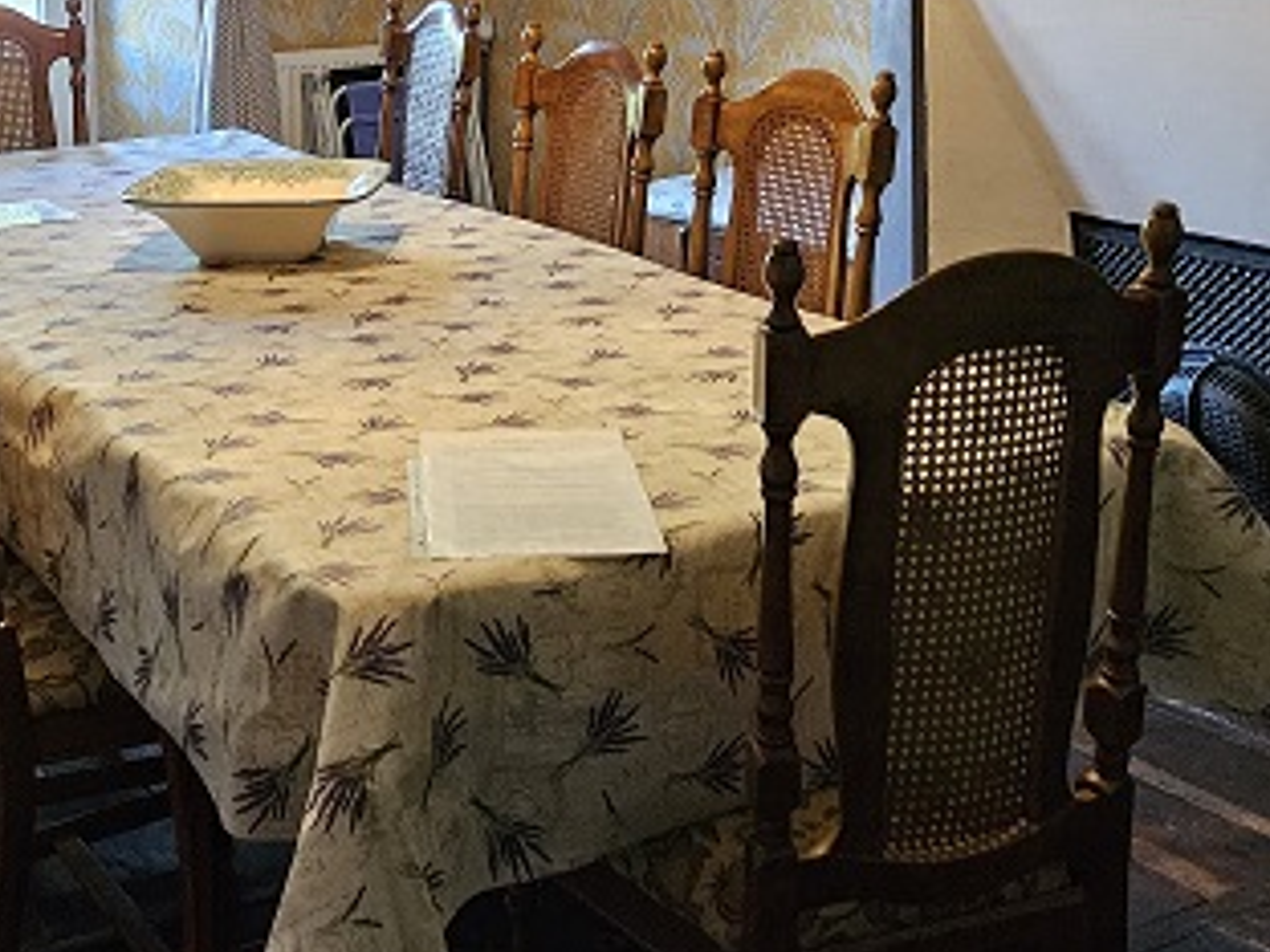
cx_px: 431
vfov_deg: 23.8
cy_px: 12
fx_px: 2165
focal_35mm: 59
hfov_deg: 32.4
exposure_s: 1/100
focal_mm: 5.4
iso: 800
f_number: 1.8
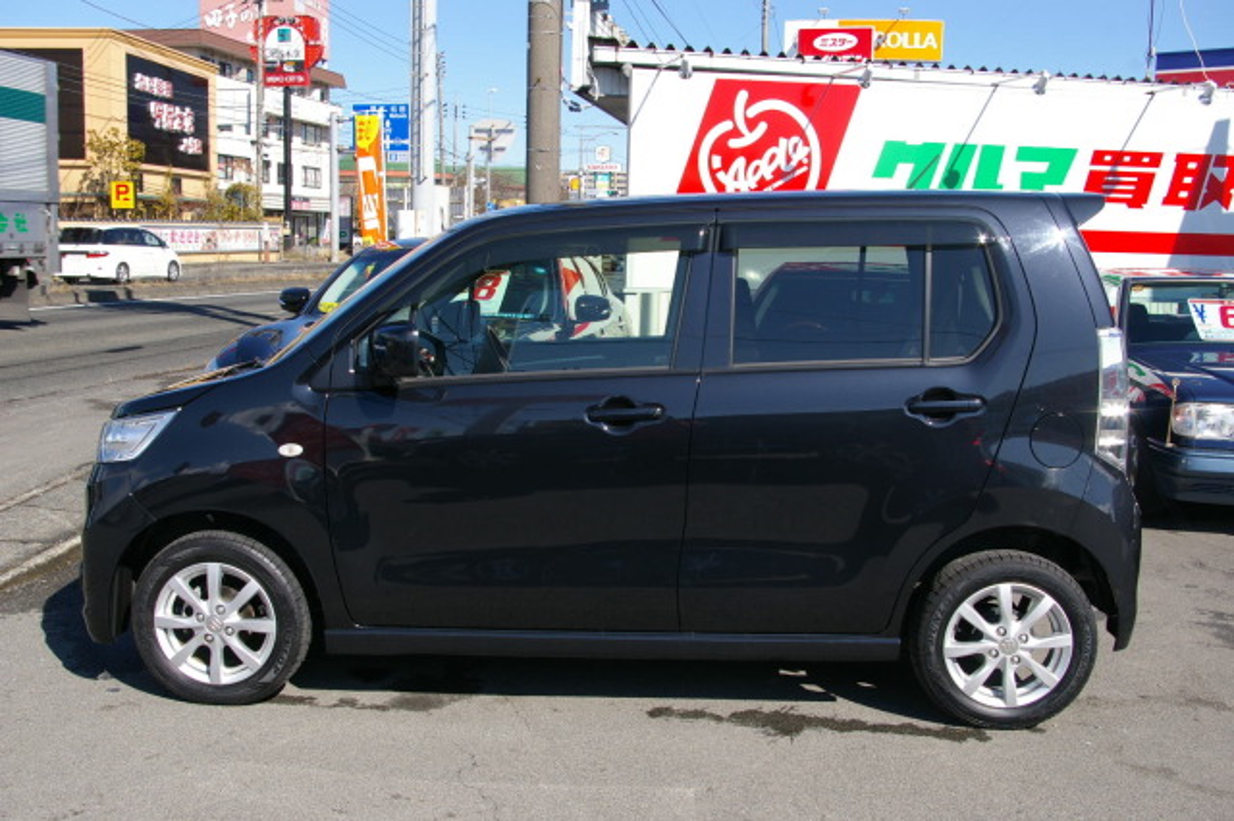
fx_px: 1233
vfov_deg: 36.8
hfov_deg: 53.2
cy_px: 410
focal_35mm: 36
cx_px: 617
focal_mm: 24
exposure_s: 1/250
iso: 200
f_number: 8
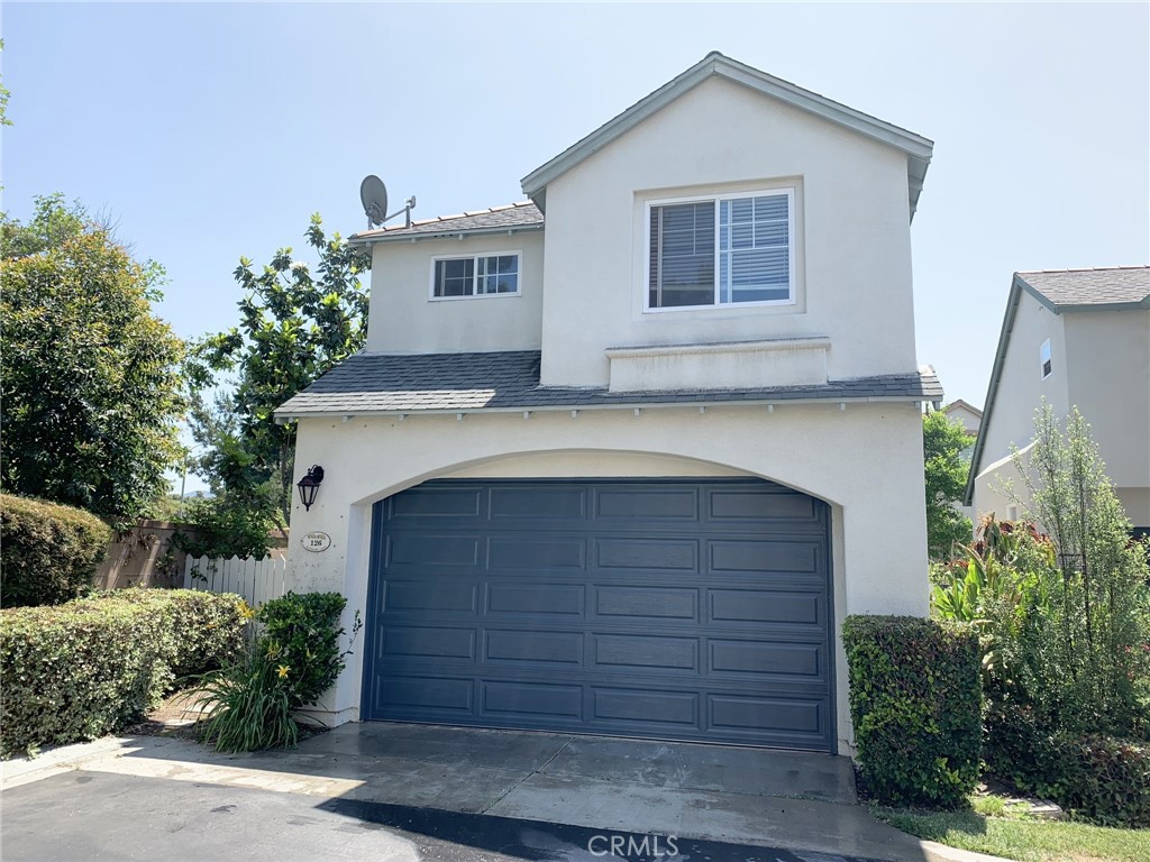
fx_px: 864
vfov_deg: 53.1
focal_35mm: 26
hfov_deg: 67.3
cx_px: 575
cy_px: 431
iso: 25
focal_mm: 4.25
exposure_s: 1/543
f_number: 1.8
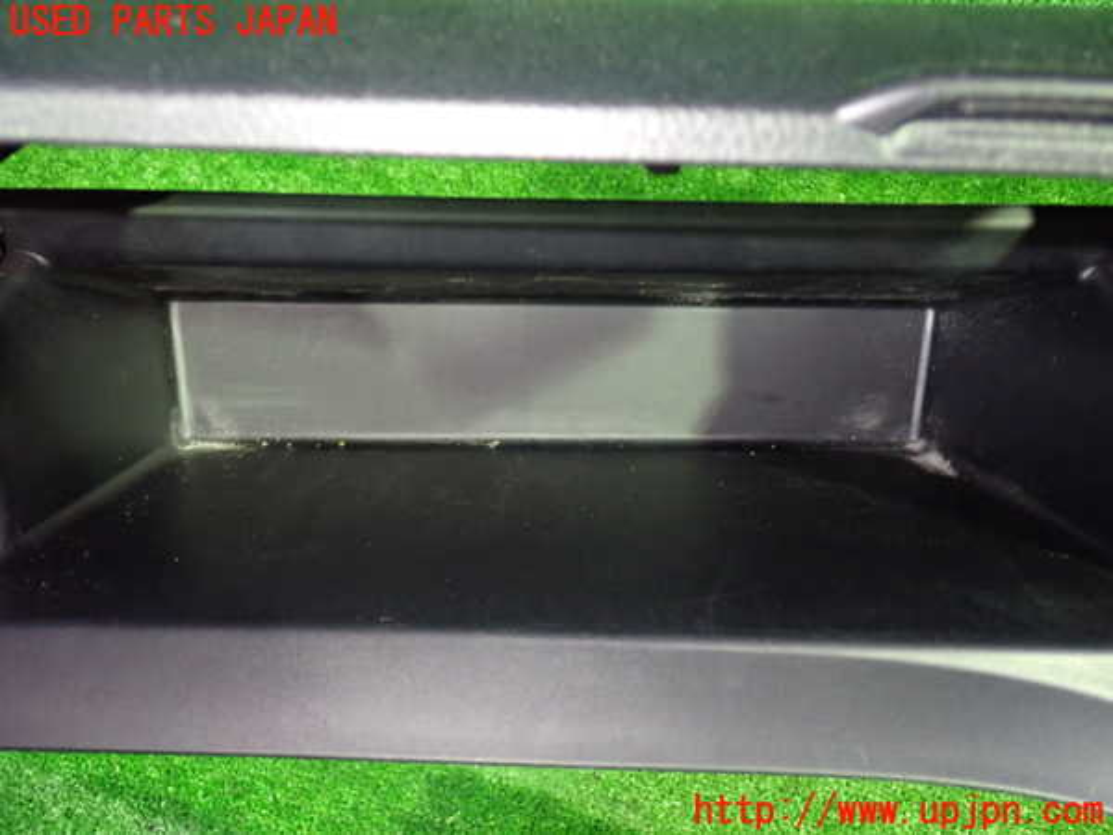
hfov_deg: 56.8
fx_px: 1029
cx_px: 556
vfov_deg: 44.2
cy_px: 418
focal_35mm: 32
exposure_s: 1/20
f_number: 2.4
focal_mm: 5.79
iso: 800
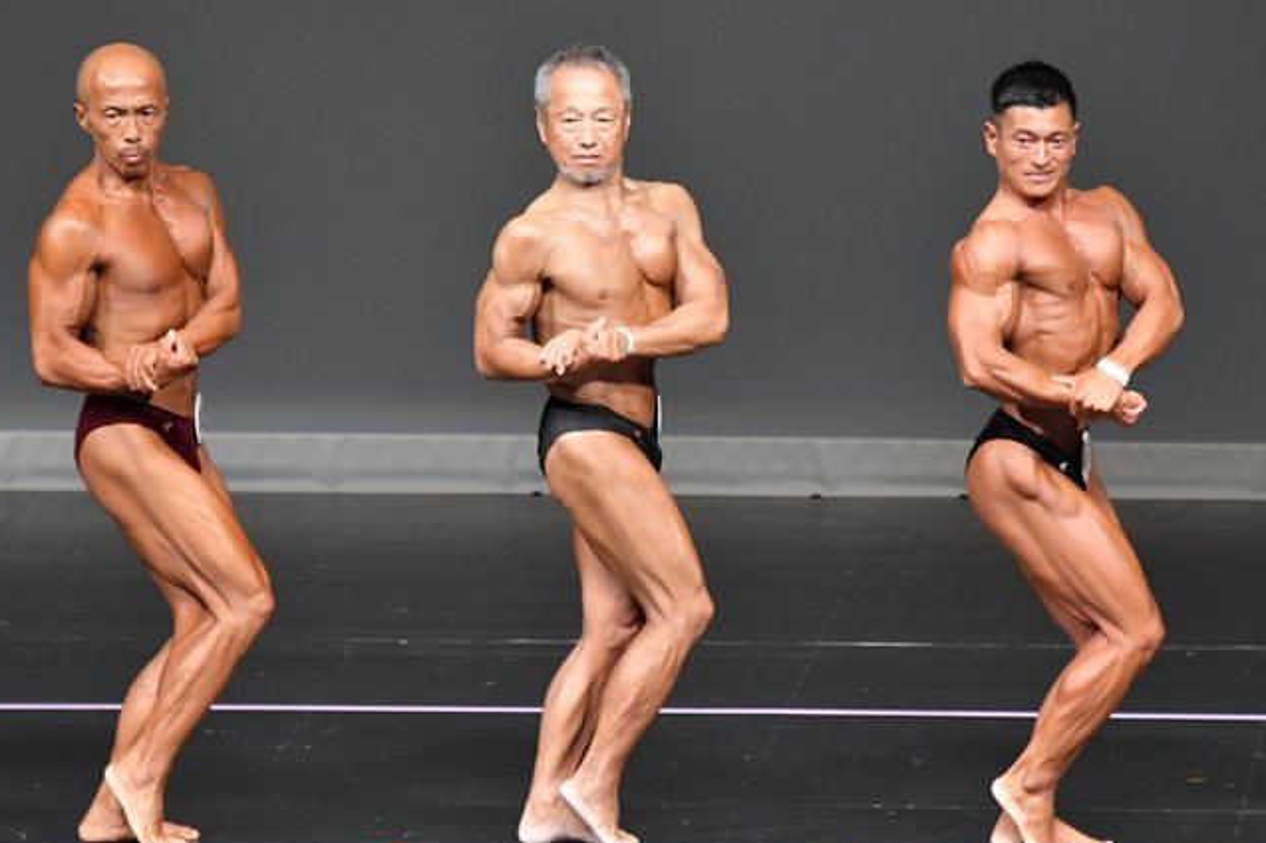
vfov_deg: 3.0
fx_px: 16027
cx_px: 685
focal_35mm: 456
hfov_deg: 4.5
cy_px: 416
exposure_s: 1/400
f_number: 5.6
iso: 5000
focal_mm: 250
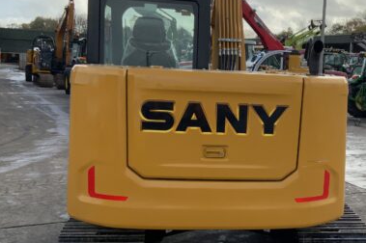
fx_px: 518
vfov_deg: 26.4
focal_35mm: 51
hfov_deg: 38.2
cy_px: 127
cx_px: 261
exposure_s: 1/1626
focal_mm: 3
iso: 16
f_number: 1.8
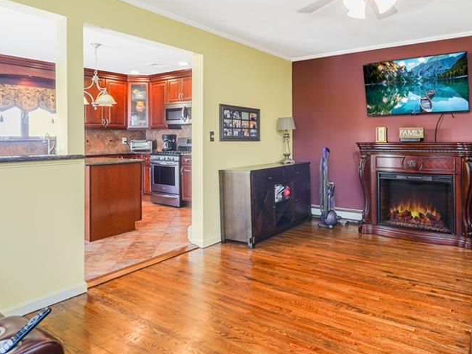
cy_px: 133
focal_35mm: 24
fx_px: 327
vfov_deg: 56.2
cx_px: 301
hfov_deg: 70.2
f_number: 4
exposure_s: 1/8
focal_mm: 16
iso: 50
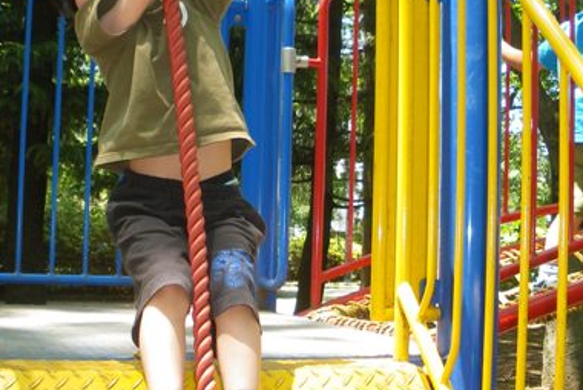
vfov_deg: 21.6
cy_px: 177
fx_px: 1021
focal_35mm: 63
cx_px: 255
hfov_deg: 31.8
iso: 80
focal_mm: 6.3
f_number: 3.5
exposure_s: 1/60
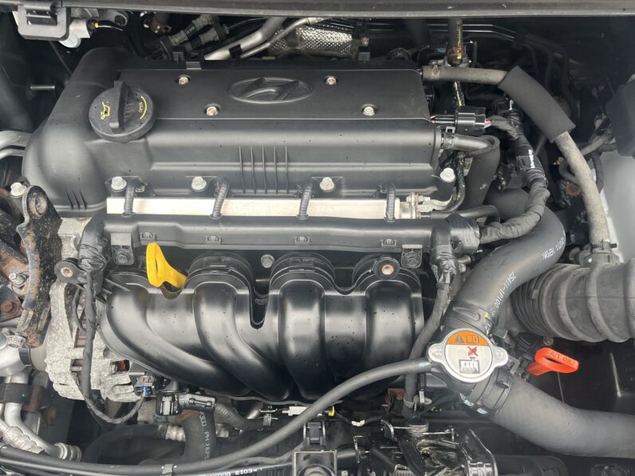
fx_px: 477
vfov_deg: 53.1
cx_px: 318
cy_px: 238
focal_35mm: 26
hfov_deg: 67.3
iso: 100
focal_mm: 5.1
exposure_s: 1/122
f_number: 1.6
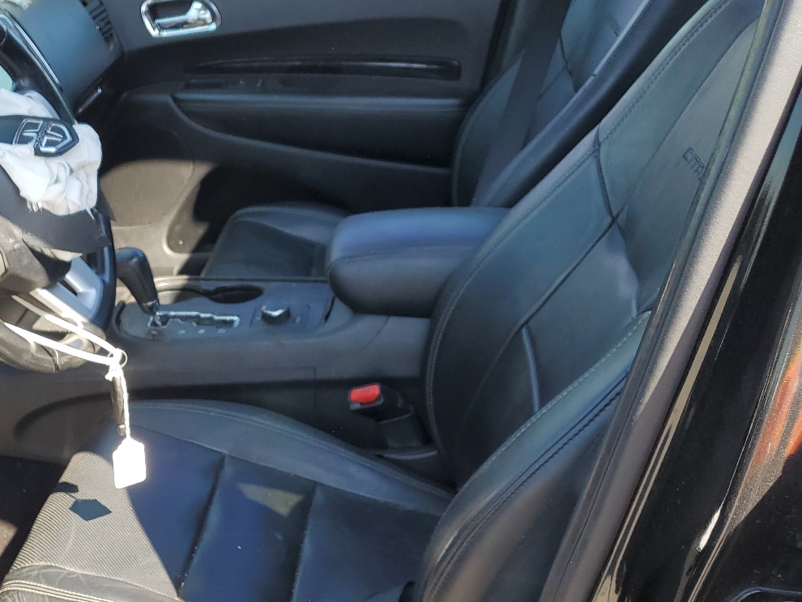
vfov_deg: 34.0
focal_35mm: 42
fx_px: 973
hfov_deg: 43.4
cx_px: 204
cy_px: 406
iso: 50
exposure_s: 1/323
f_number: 1.5
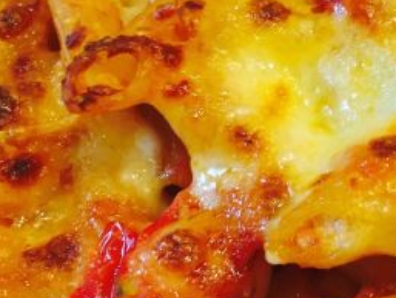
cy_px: 130
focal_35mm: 79
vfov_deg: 18.7
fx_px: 904
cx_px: 475
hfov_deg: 22.7
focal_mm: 4.15
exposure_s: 1/33
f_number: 2.2
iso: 80
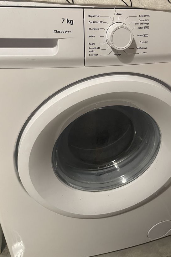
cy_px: 108
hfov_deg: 39.7
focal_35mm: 33
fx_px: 235
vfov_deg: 57.0
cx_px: 105
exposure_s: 1/50
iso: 320
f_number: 1.6
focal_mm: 4.2
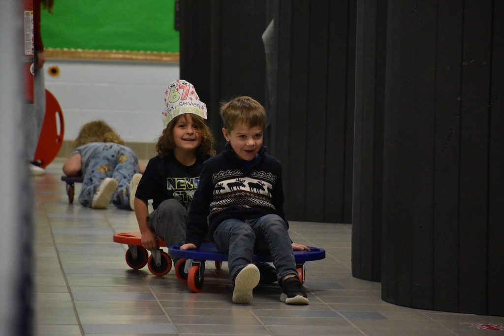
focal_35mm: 210
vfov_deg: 6.5
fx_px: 2940
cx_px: 252
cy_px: 168
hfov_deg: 9.8
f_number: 5.6
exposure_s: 1/320
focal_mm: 140
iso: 6400
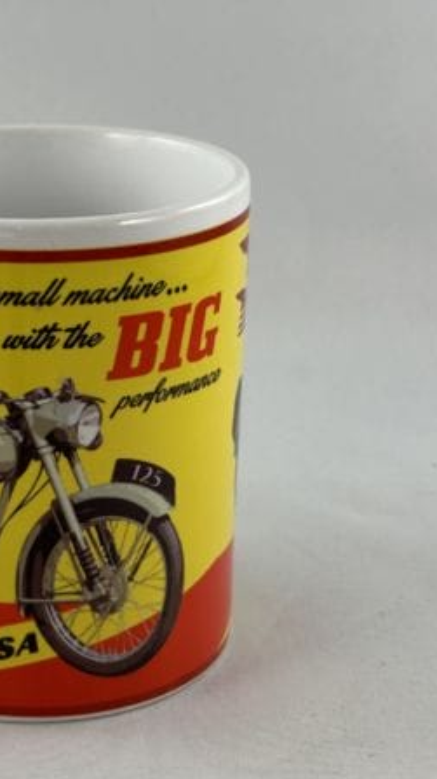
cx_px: 44
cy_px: 428
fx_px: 1609
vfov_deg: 27.2
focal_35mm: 78
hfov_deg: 15.3
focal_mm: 6.86
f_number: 1.78
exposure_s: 1/100
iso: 50
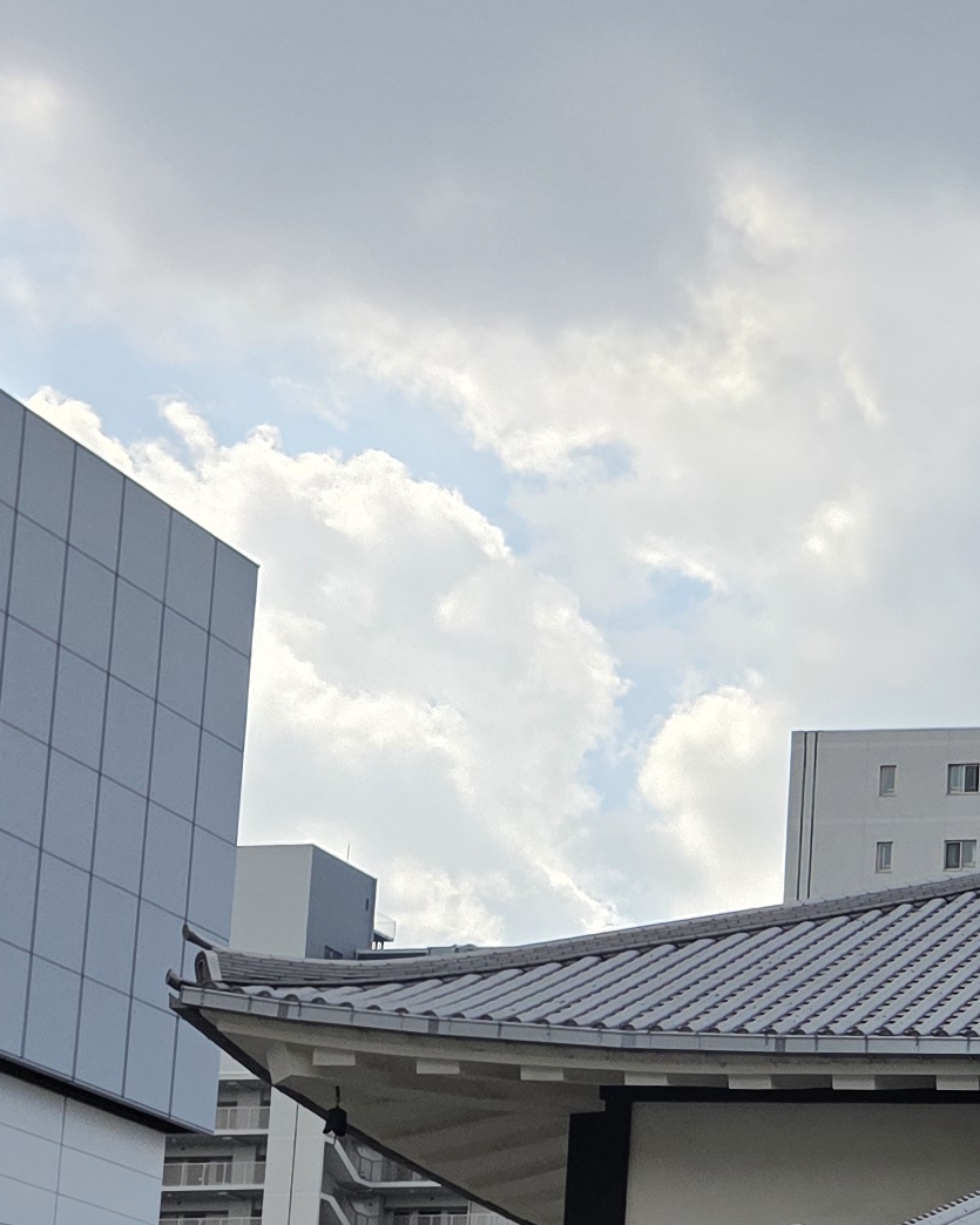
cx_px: 1904
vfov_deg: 20.9
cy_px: 1430
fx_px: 3118
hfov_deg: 14.9
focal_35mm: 86
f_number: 1.7
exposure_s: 1/6355
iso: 80
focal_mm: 6.3
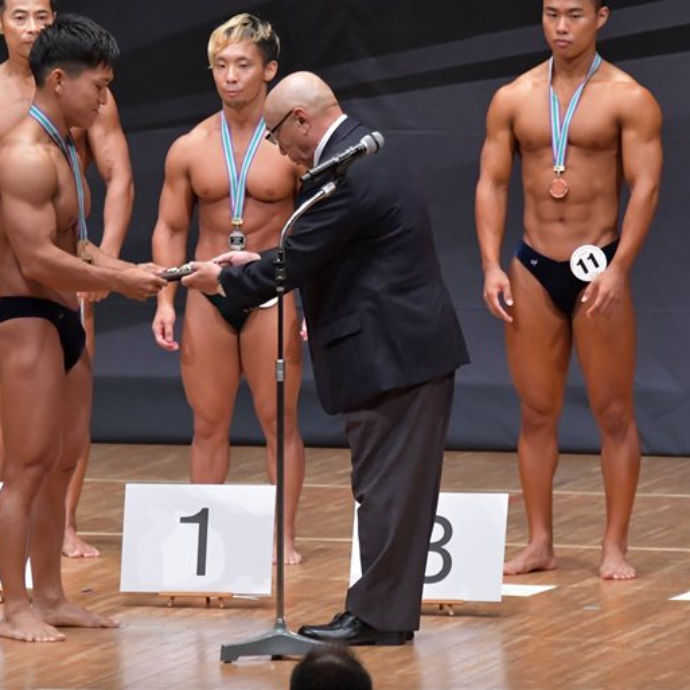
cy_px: 344
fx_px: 8682
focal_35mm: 385
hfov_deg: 4.6
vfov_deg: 4.6
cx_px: 255
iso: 6400
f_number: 5.6
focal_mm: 200
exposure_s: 1/400
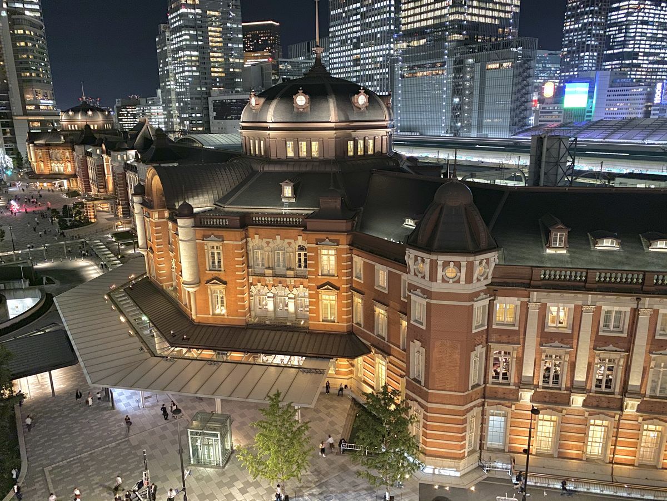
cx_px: 334
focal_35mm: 26
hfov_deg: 67.3
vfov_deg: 53.1
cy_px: 250
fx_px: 501
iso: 800
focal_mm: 4.25
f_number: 1.8
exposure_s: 1/25
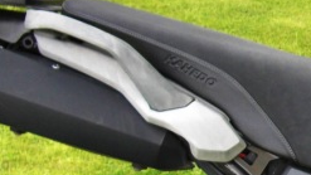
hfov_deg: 13.5
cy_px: 194
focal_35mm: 149
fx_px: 1229
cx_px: 481
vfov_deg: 8.1
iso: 50
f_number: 2.7
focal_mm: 5.8
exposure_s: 1/100
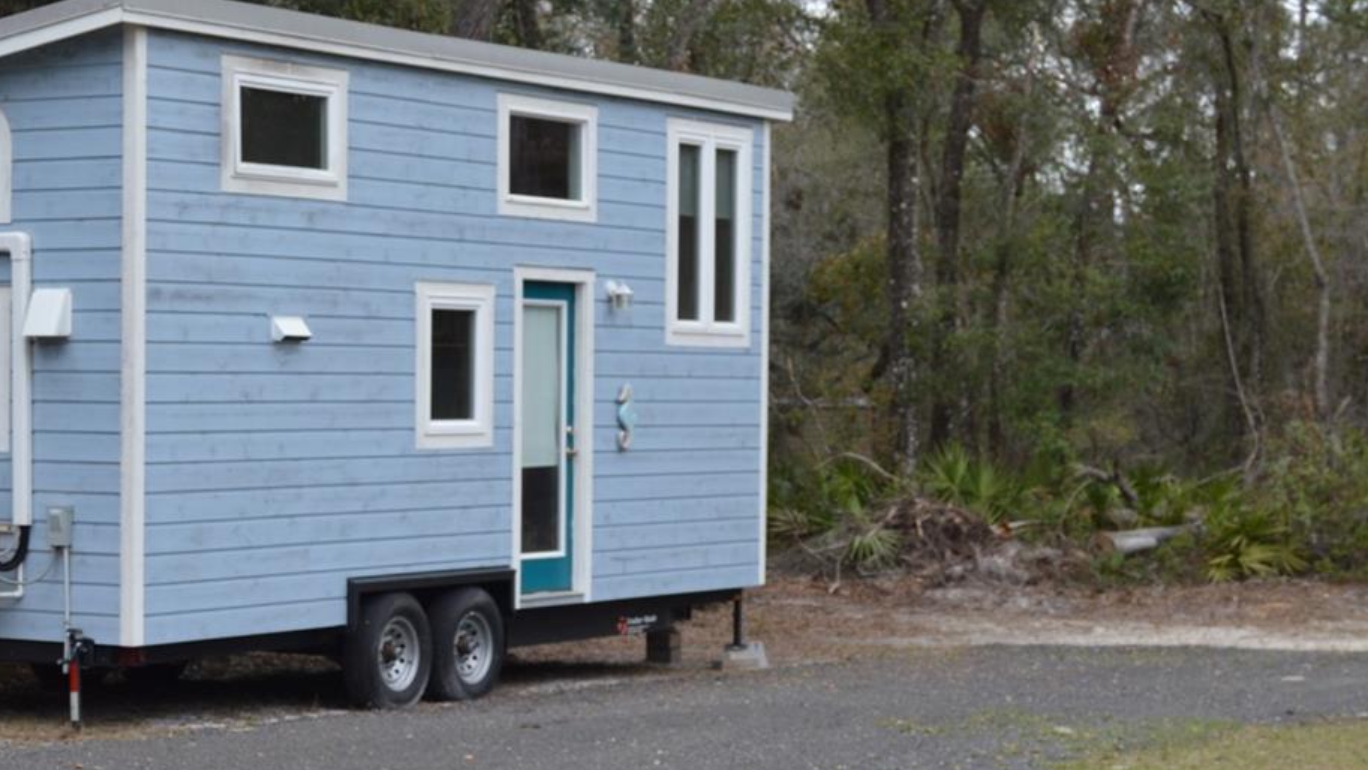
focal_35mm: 88
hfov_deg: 23.9
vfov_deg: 13.7
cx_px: 322
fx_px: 3193
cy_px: 482
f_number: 5.6
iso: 125
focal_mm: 32
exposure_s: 1/125
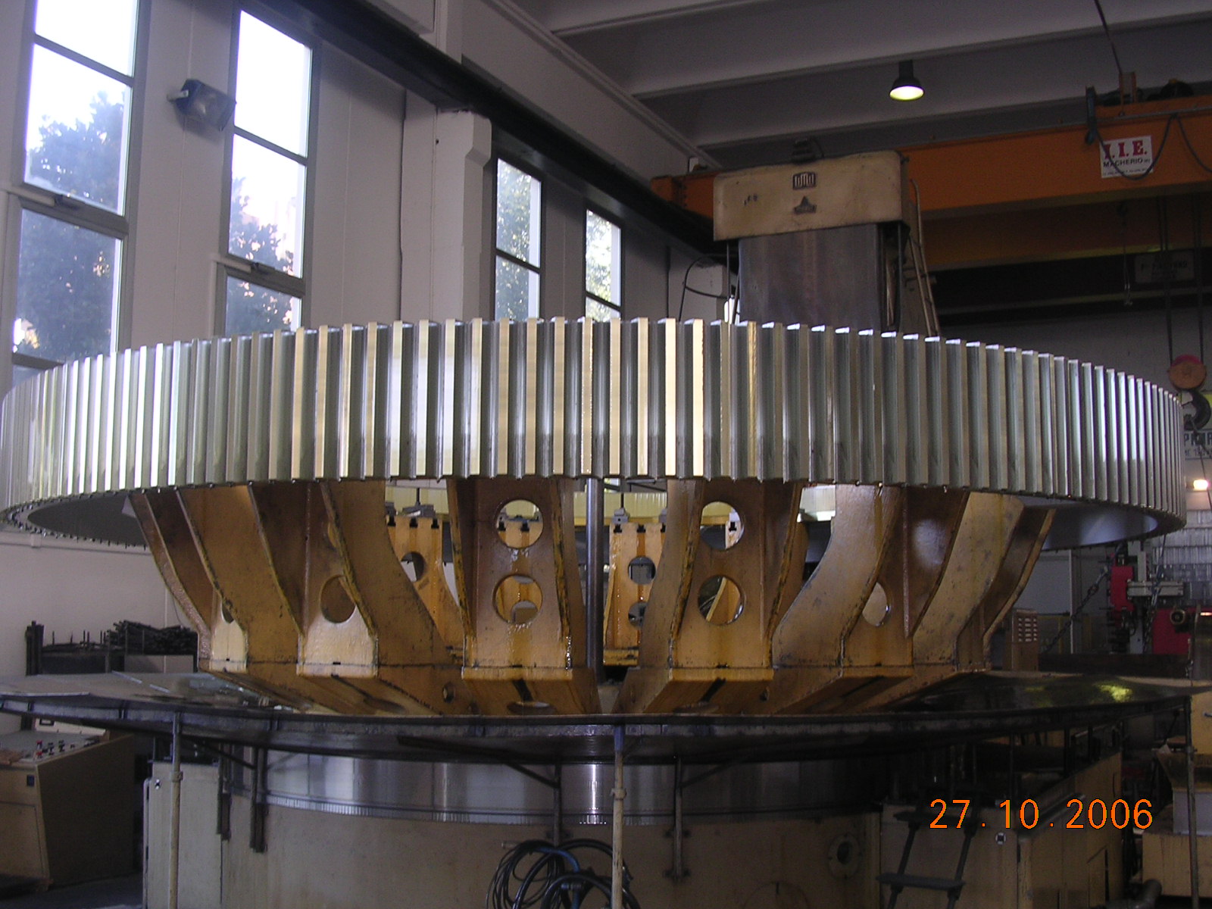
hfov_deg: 45.8
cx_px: 606
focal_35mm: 41
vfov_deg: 35.1
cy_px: 454
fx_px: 1436
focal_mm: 6.2
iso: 107
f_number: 2.9
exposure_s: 1/30
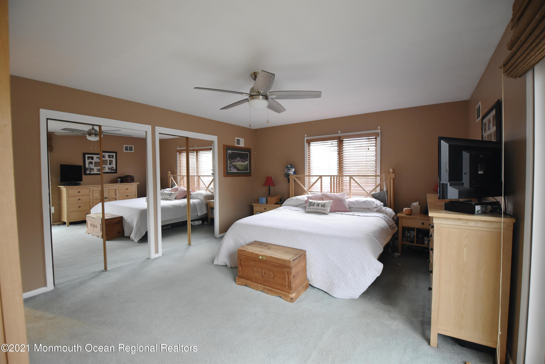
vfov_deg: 77.3
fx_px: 227
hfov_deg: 100.4
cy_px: 182
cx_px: 272
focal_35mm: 15
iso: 1600
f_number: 3.5
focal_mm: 10
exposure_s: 1/60
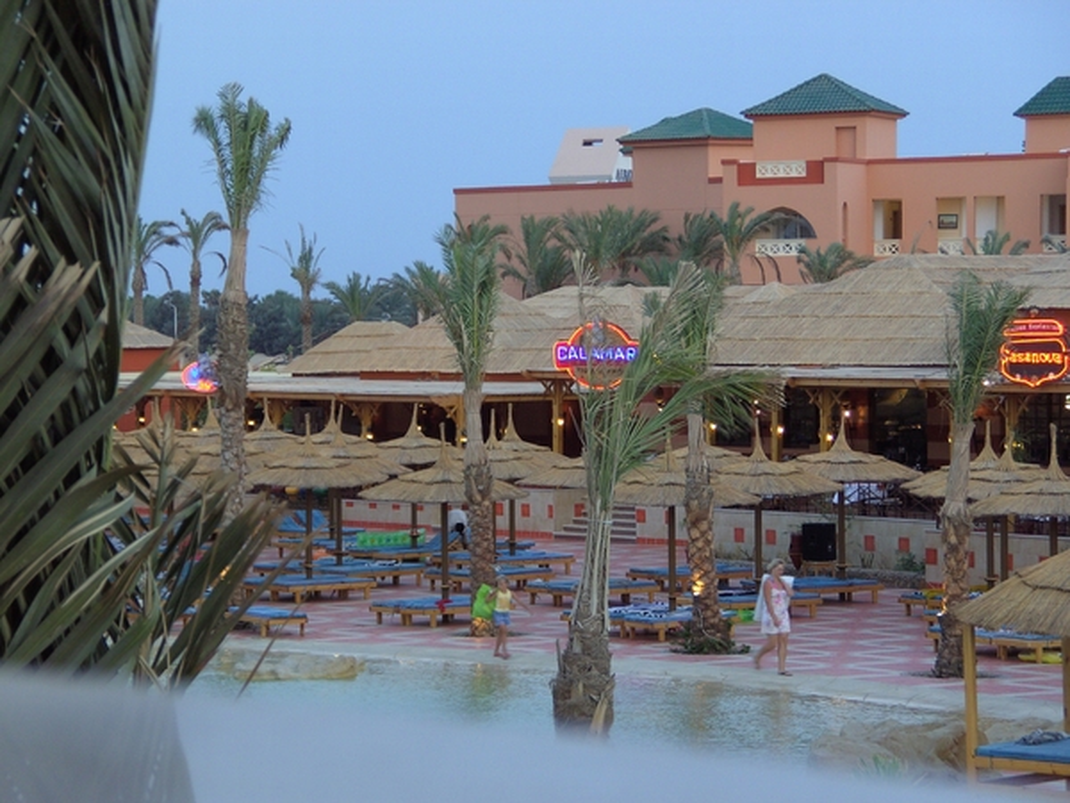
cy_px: 402
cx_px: 535
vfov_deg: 10.0
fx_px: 4575
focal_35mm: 148
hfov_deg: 13.3
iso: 100
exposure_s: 1/25
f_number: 4
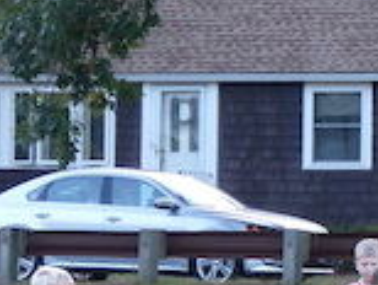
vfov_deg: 3.0
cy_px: 295
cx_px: 220
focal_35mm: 490
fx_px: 5359
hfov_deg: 4.0
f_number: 2.8
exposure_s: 1/320
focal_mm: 25.6
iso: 500
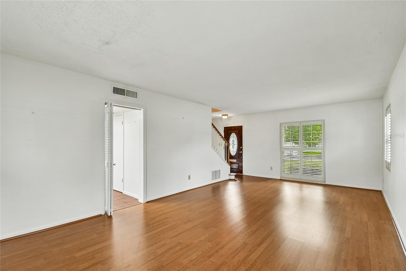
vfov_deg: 77.3
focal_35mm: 15
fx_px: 169
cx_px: 203
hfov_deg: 100.4
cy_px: 136
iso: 100
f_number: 7.1
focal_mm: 10
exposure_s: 1/13
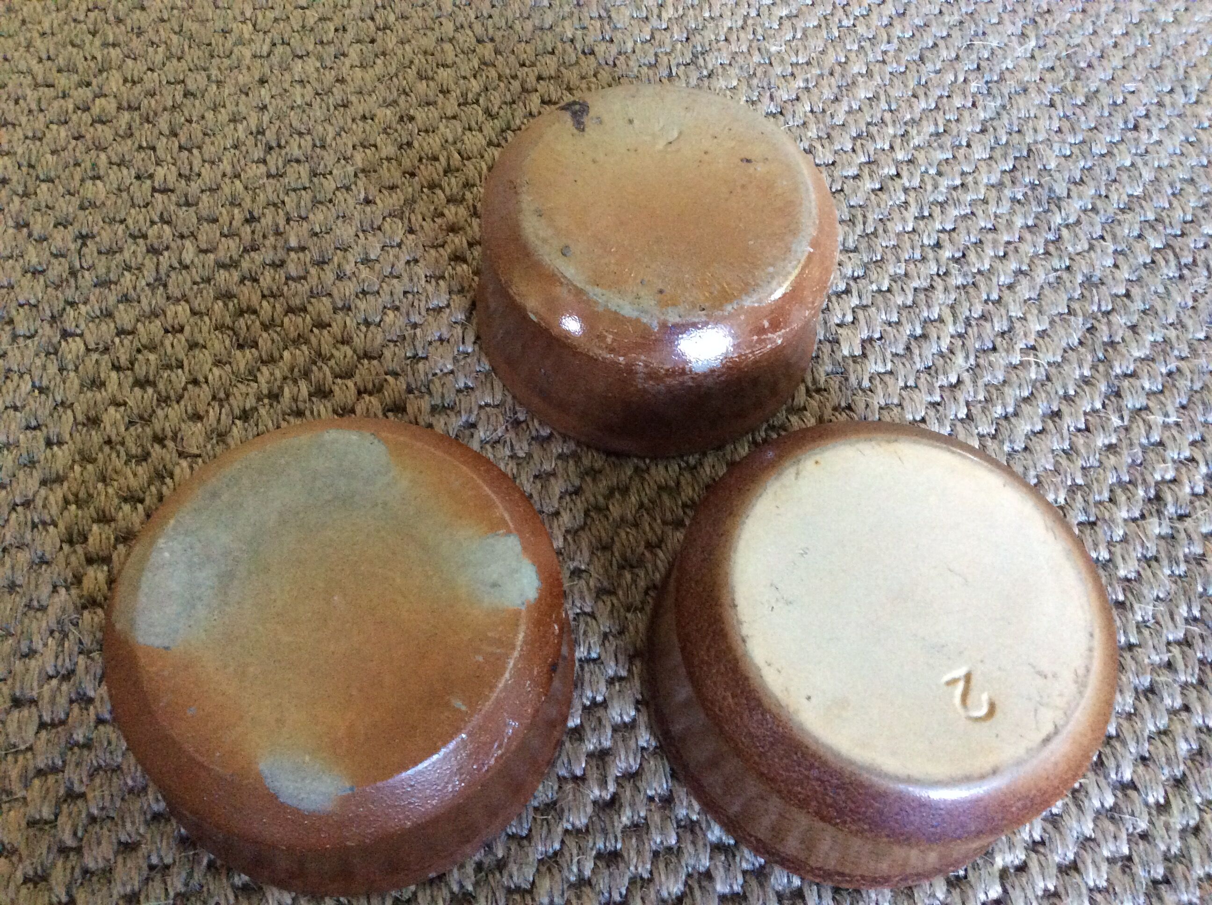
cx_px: 606
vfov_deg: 44.1
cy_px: 452
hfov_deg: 56.9
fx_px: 1119
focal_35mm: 32
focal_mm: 3.3
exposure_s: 1/17
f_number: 2.4
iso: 320
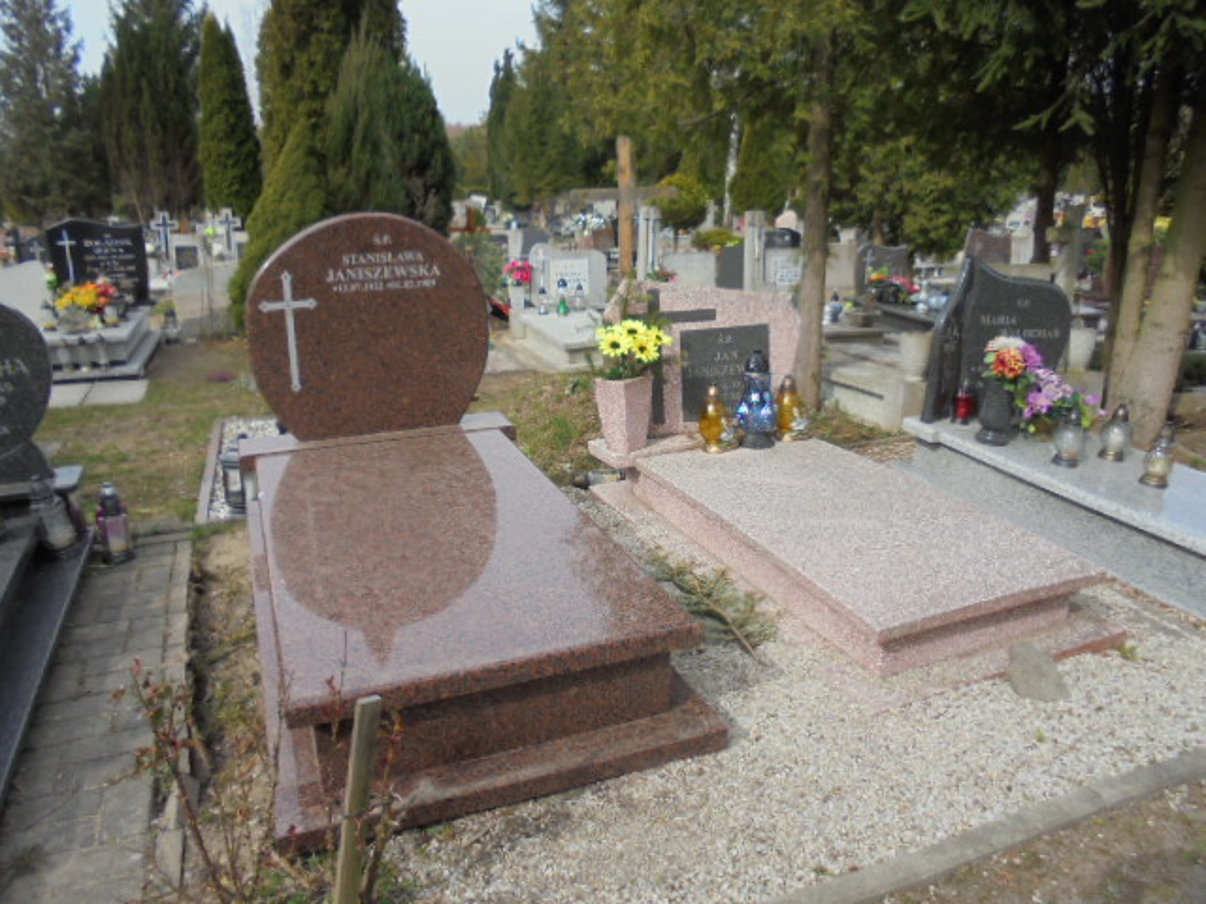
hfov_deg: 67.3
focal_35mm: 26
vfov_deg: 53.1
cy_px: 452
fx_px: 906
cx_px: 603
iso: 100
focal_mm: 4.6
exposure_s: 1/640
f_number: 3.5
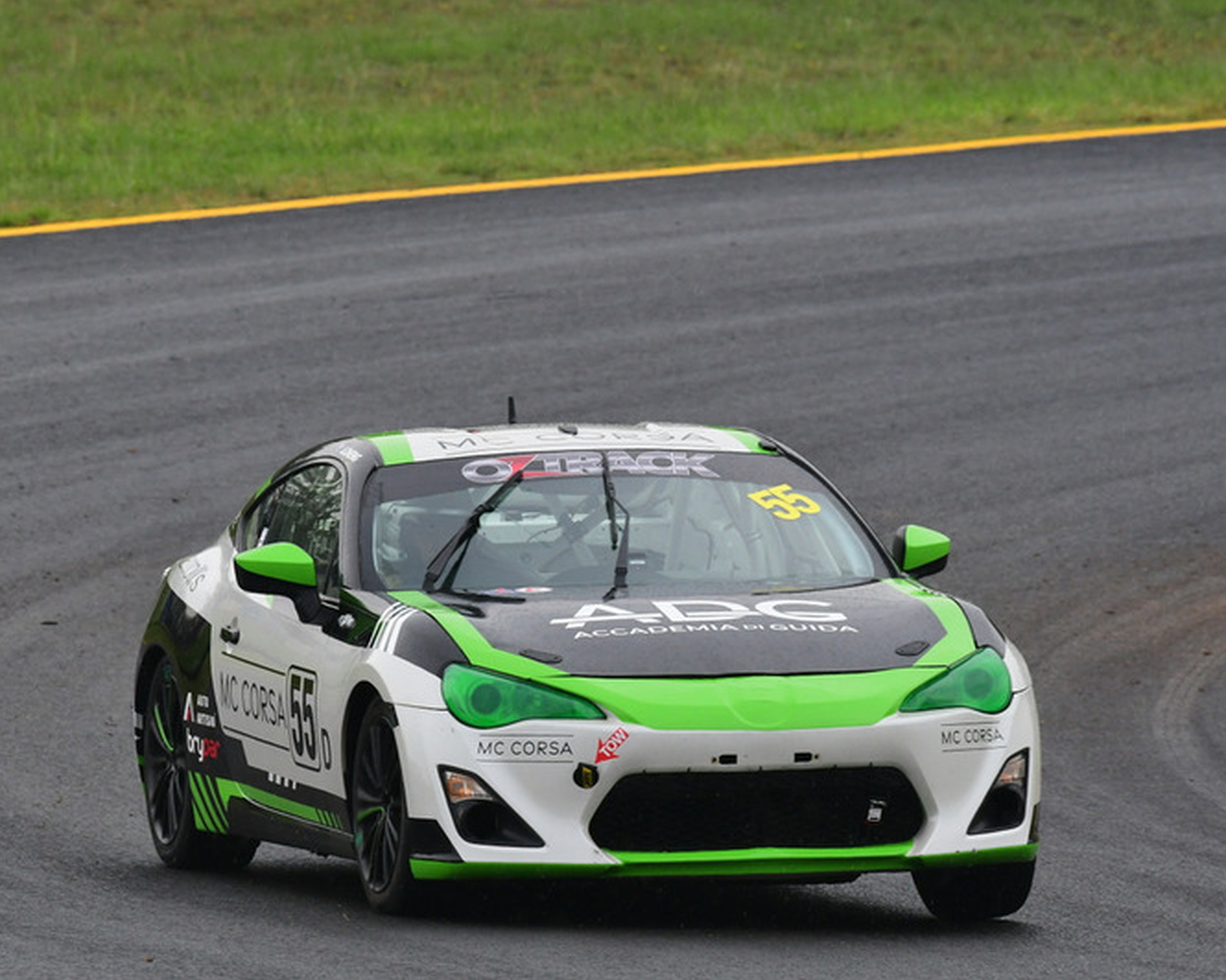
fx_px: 24601
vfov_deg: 2.3
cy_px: 490
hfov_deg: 2.9
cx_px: 572
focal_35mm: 678
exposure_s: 1/640
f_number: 11
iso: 1000
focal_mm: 400
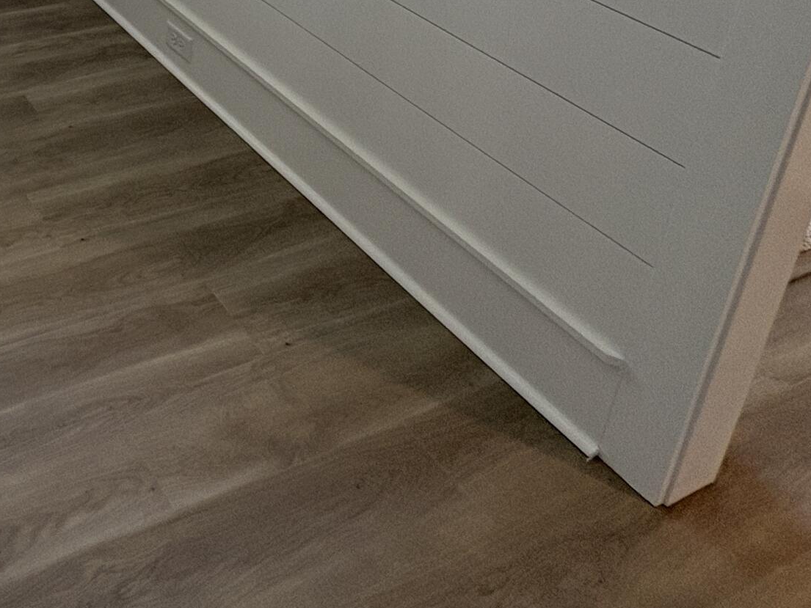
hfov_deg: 40.6
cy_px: -175
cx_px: -58
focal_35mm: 38
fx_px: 890
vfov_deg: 30.2
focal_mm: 2.22
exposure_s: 1/120
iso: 200
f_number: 2.2
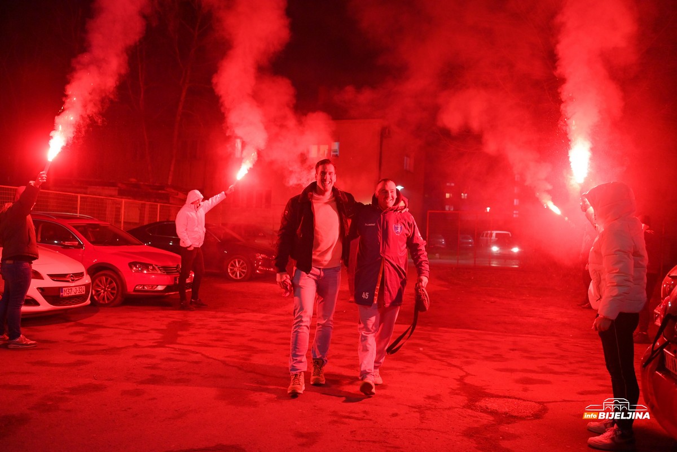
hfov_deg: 55.8
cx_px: 338
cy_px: 226
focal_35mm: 34
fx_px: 639
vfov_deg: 38.9
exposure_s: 1/320
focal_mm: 34
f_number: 2.8
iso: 3200
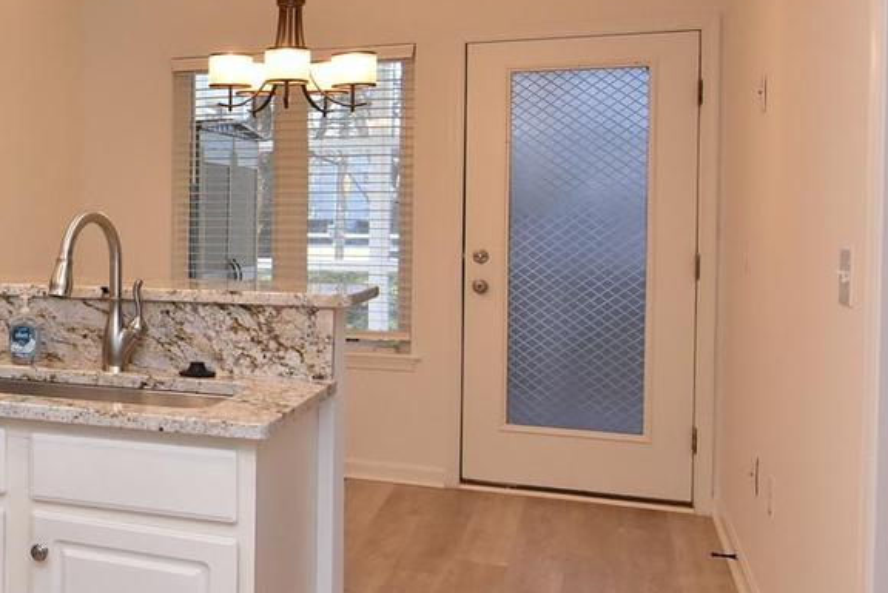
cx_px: -63
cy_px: 229
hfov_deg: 37.3
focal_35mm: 45
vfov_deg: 29.8
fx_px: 1111
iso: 800
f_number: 7.1
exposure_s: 1/80
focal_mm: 12
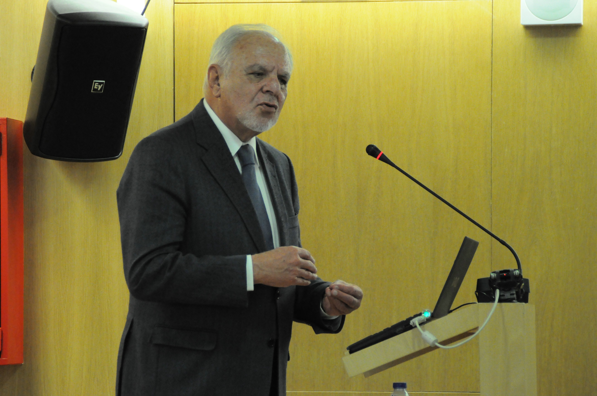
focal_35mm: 300
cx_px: 298
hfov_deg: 6.9
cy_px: 198
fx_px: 4969
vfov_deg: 4.6
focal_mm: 200
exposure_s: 1/160
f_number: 6.3
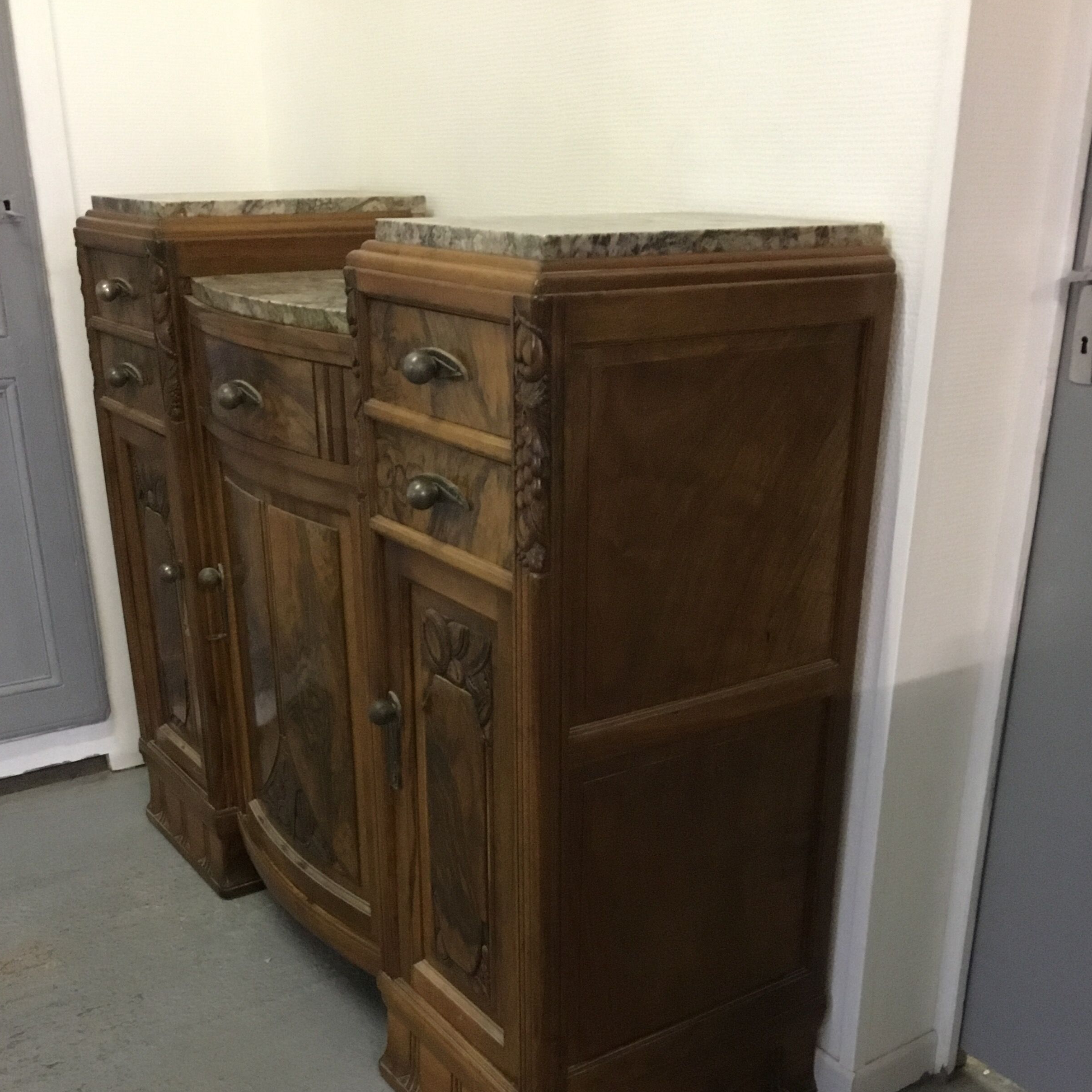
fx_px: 1321
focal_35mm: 37
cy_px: 733
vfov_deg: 44.2
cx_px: 548
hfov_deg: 44.9
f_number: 2.4
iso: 320
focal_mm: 3.3
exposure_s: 1/17
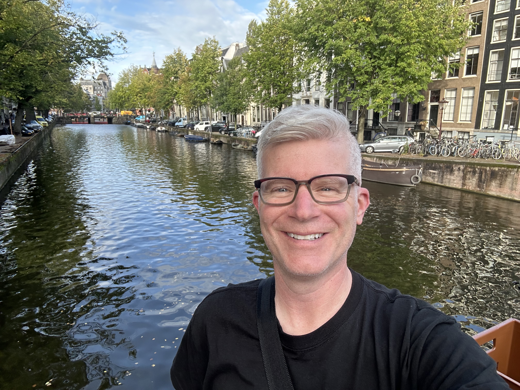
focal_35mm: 23
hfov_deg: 73.9
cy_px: 195
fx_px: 346
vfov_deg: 58.9
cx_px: 260
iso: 25
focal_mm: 2.69
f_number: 1.9
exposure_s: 1/231
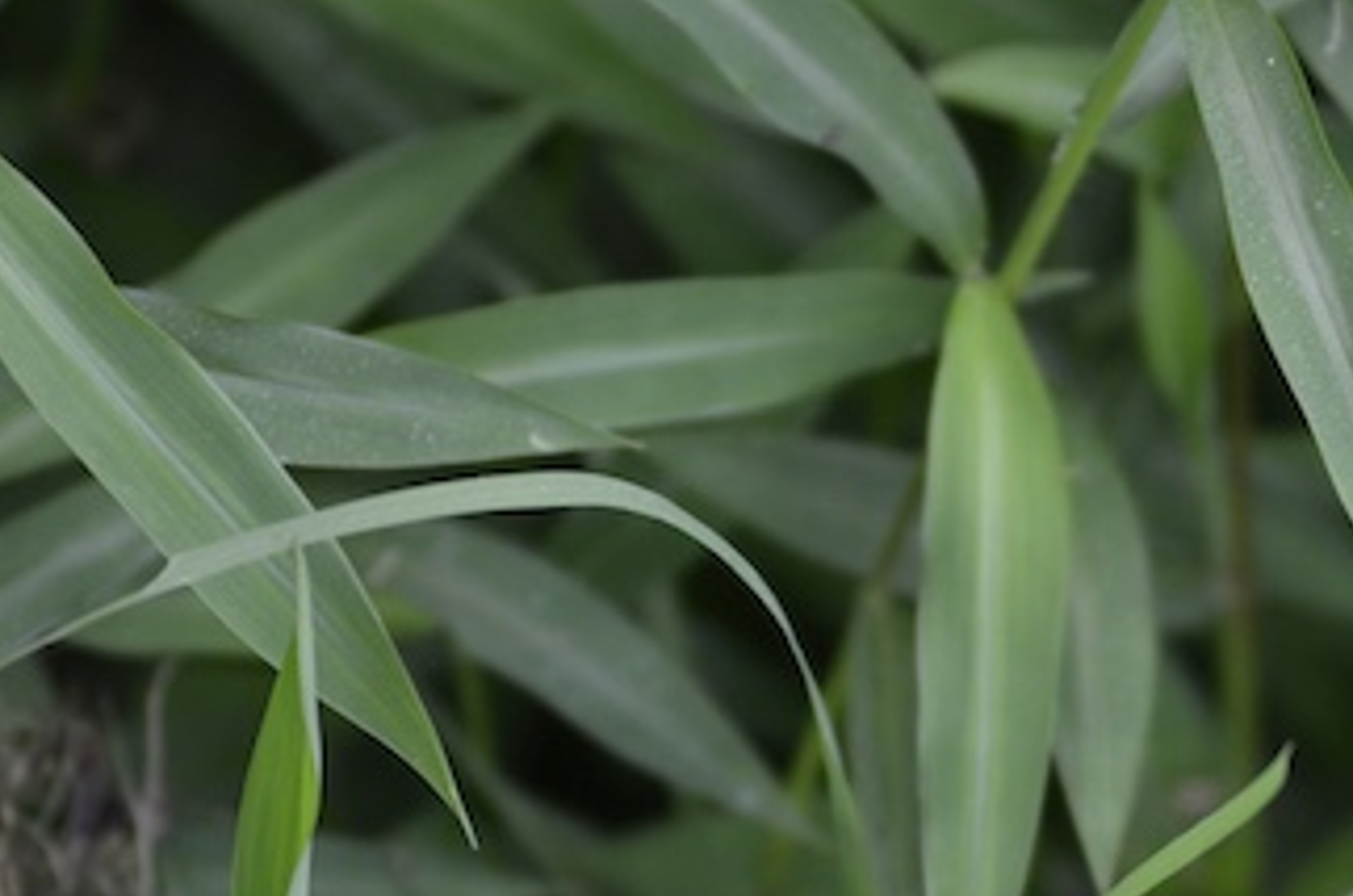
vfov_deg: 3.7
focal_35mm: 372
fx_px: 13953
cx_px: 1177
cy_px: 519
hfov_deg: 5.5
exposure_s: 1/125
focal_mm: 100
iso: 400
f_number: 4.5
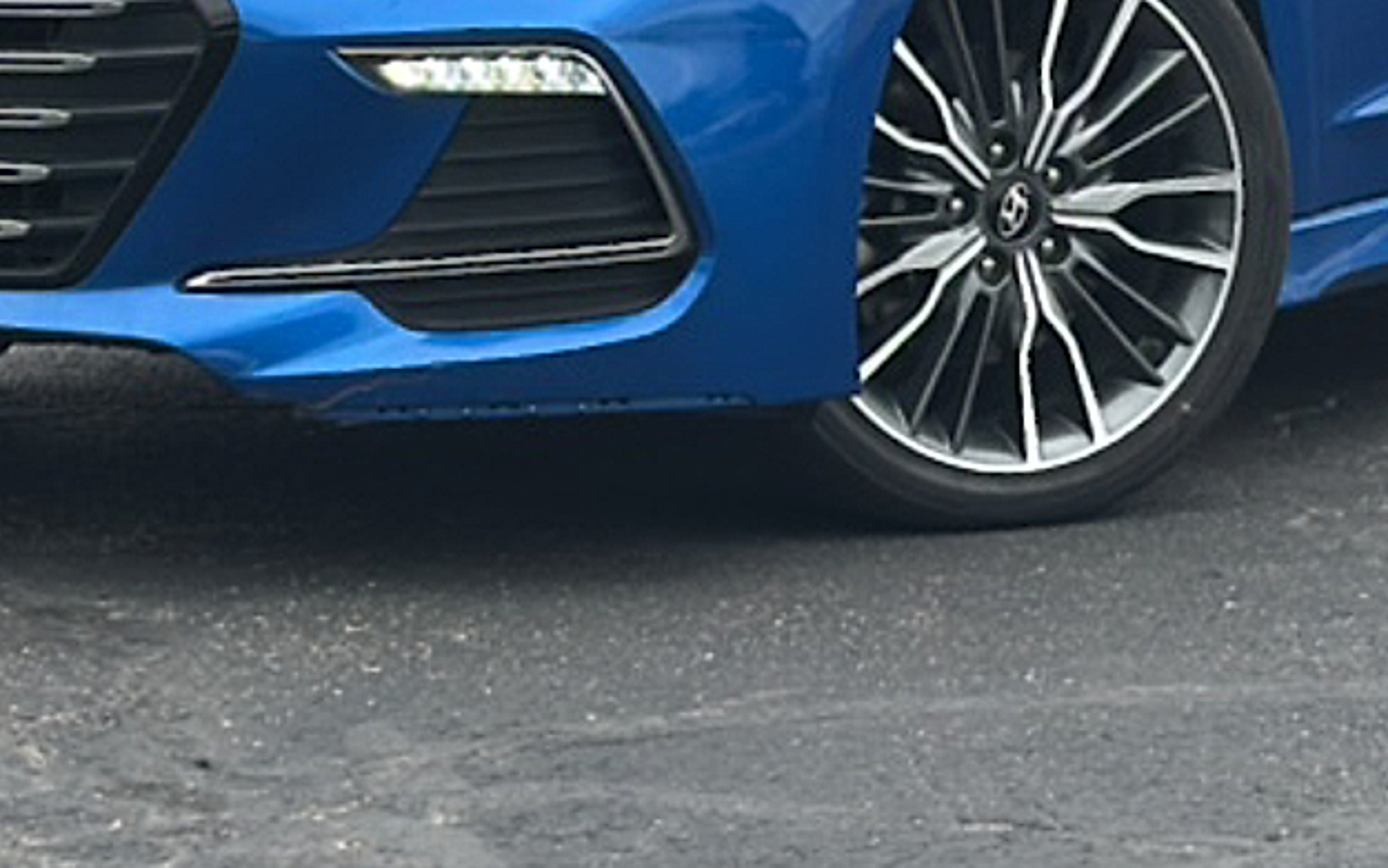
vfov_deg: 8.1
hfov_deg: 13.1
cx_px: 904
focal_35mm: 160
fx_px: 6054
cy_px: -218
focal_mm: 6.86
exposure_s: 1/1292
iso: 64
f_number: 1.78
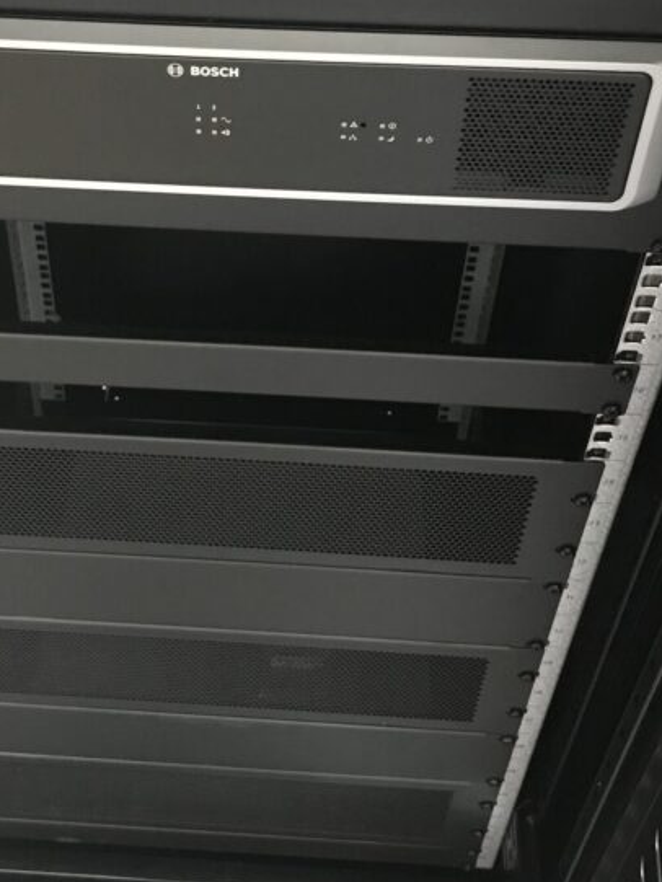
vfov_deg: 35.8
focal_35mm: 53
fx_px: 1351
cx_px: 232
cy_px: 298
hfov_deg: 27.4
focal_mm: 3.99
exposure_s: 1/5
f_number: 1.8
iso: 80
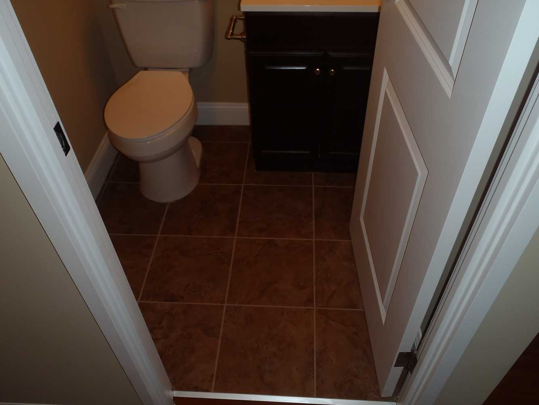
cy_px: 202
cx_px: 270
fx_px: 436
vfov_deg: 49.8
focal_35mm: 28
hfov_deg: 63.4
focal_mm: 5
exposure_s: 1/30
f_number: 3.9
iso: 100
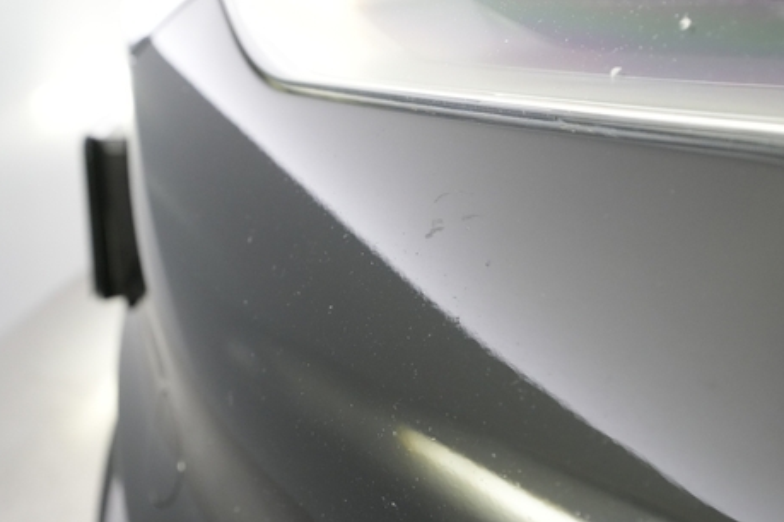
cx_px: 313
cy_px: 322
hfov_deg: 49.2
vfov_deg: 34.1
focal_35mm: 39
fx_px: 849
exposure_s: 1/100
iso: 5000
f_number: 5
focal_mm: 28
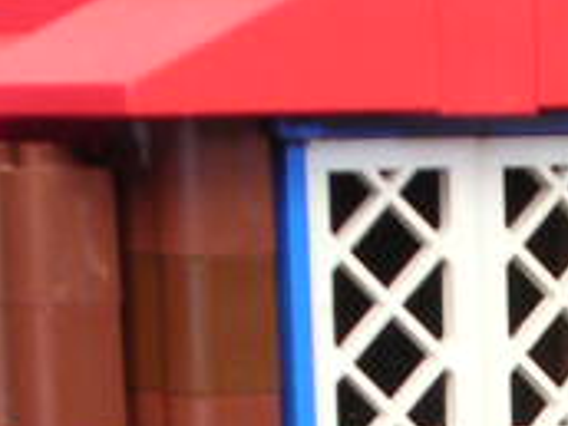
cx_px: 812
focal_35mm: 268
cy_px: 783
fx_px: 4398
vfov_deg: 5.5
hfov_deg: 7.3
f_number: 3.7
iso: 200
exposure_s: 1/3.4
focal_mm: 10.9
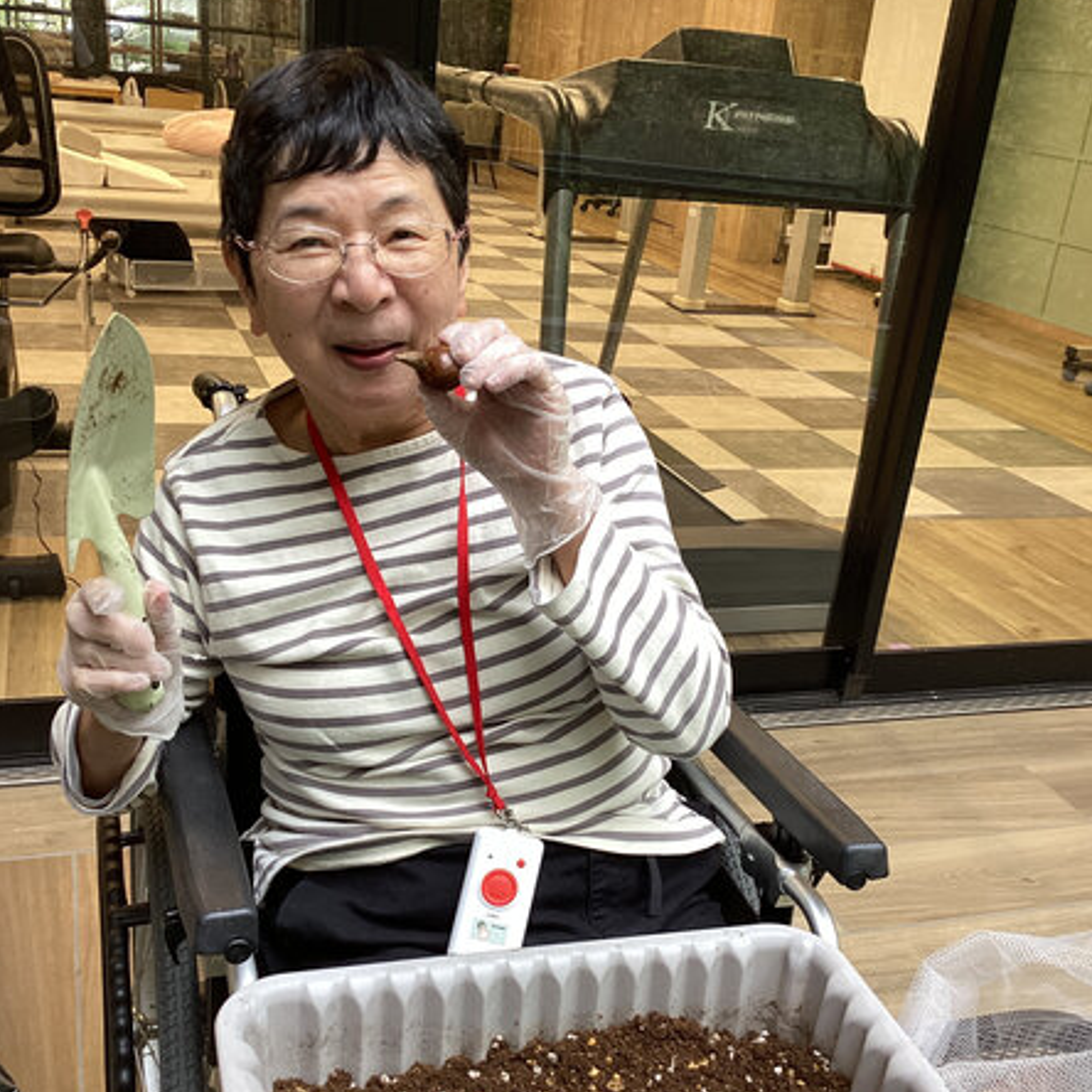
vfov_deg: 44.7
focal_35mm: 37
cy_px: 642
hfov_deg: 44.9
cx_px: 546
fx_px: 1321
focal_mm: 3.3
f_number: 2.4
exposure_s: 1/60
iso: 64
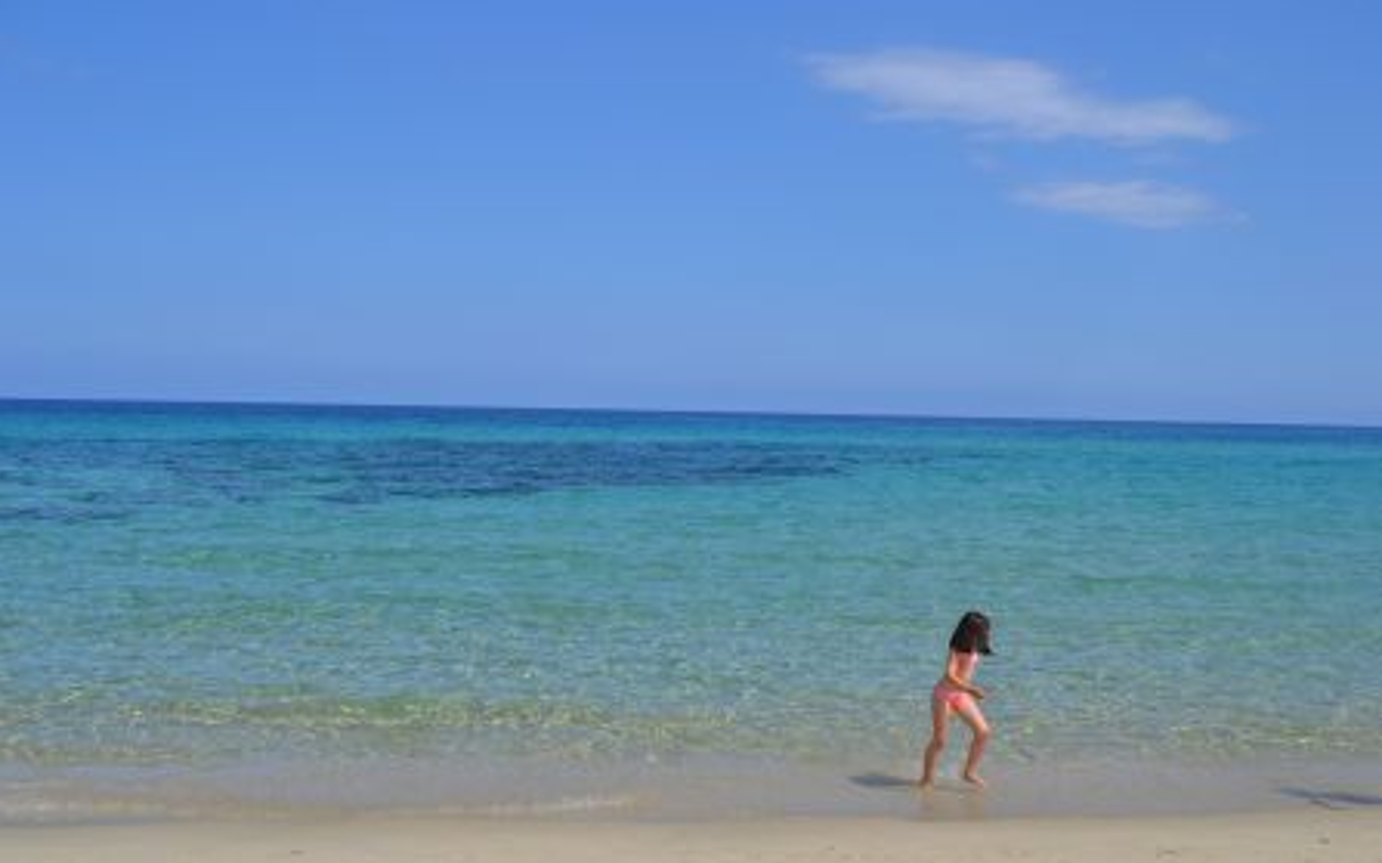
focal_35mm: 40
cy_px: 449
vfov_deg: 32.0
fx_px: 1506
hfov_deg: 49.3
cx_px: 689
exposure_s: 1/2000
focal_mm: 26
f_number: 7.1
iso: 320
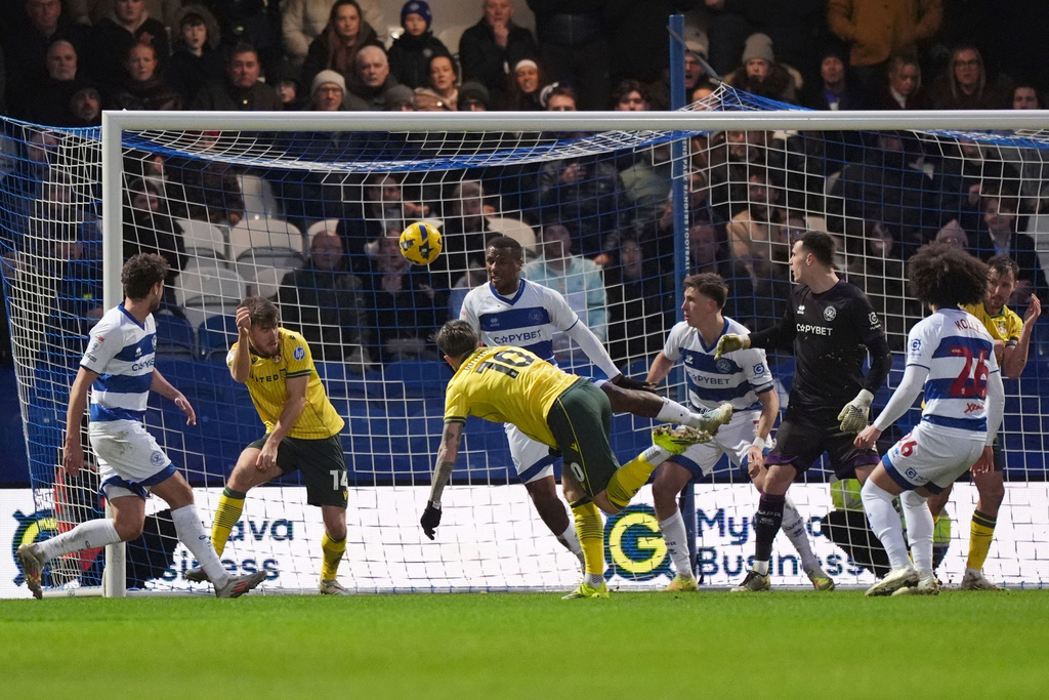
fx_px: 11656
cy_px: 350
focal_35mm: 400
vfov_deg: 3.4
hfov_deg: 5.2
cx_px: 524
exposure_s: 1/1600
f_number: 2.8
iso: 5000
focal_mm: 400
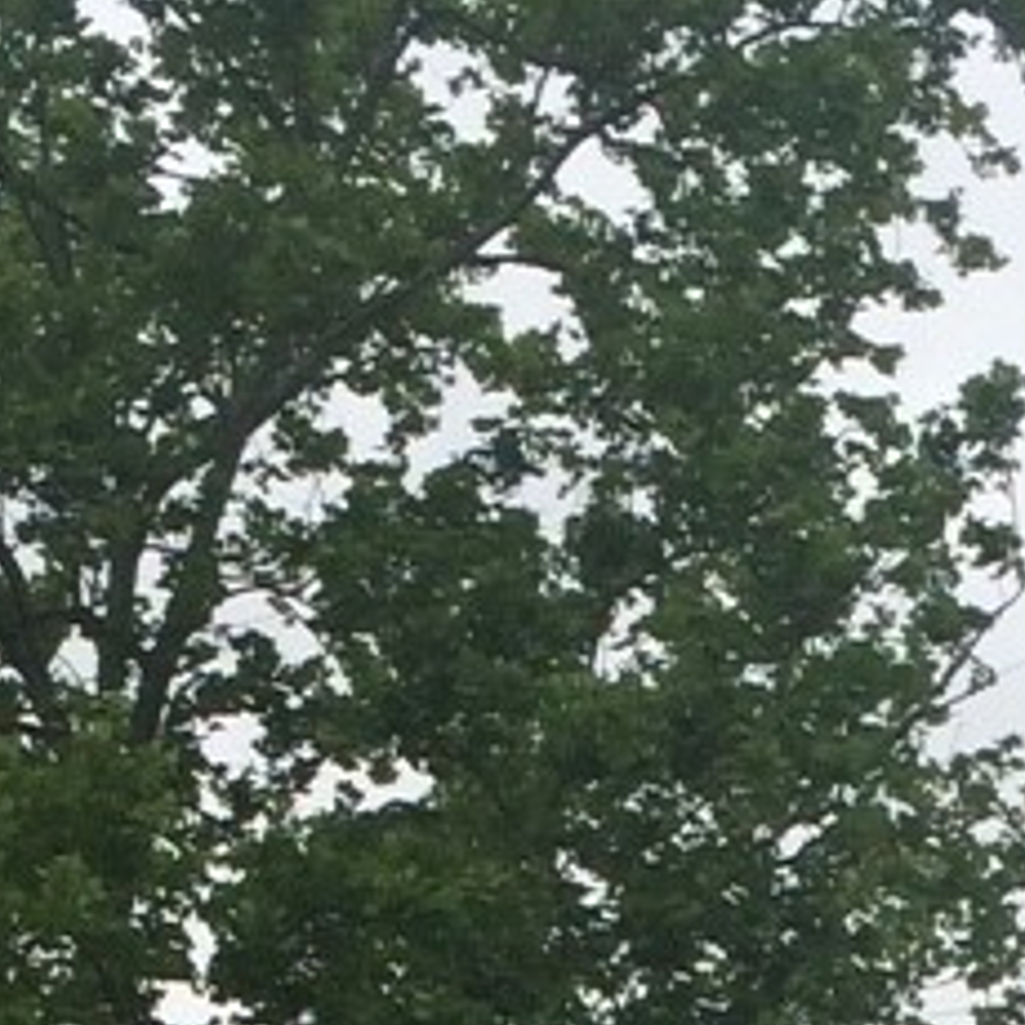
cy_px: 2522
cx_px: 753
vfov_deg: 8.7
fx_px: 6097
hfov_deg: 9.6
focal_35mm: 182
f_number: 2.2
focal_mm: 4.15
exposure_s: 1/1282
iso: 32
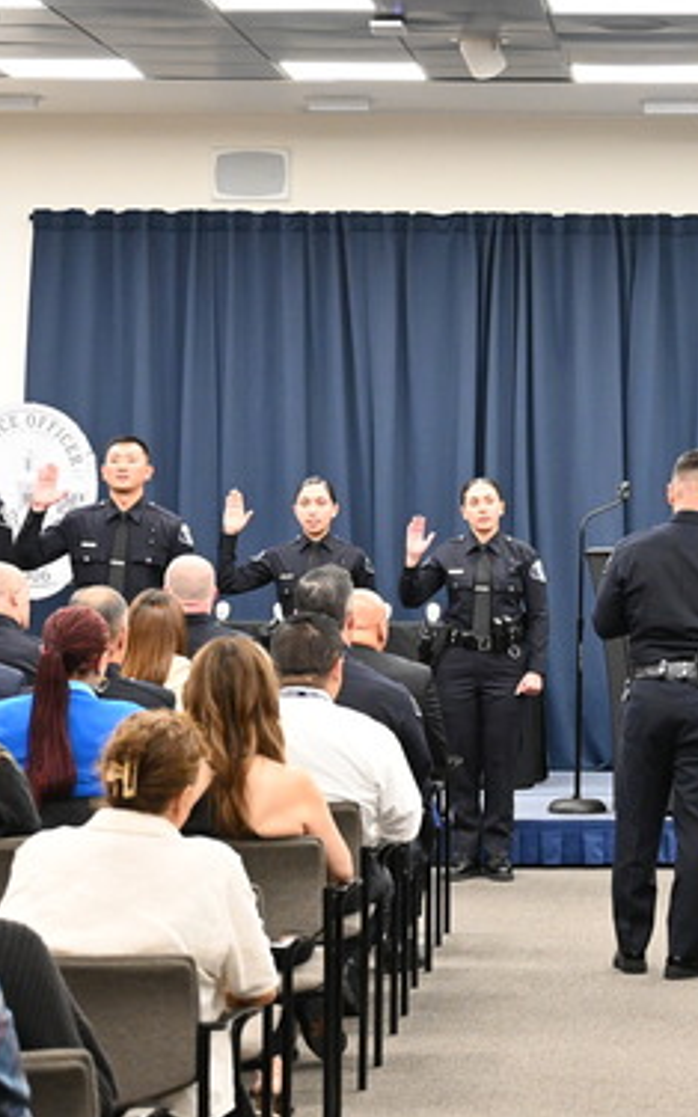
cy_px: 556
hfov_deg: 11.2
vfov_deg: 18.0
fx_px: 3531
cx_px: 698
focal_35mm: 116
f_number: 4.5
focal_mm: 50
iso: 3200
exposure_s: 1/80
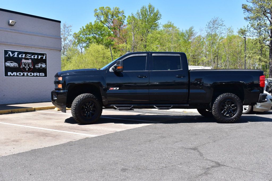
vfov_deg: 33.0
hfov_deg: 47.9
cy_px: 90
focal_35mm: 40
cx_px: 136
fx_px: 306
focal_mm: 27
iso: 400
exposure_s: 1/400
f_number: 11
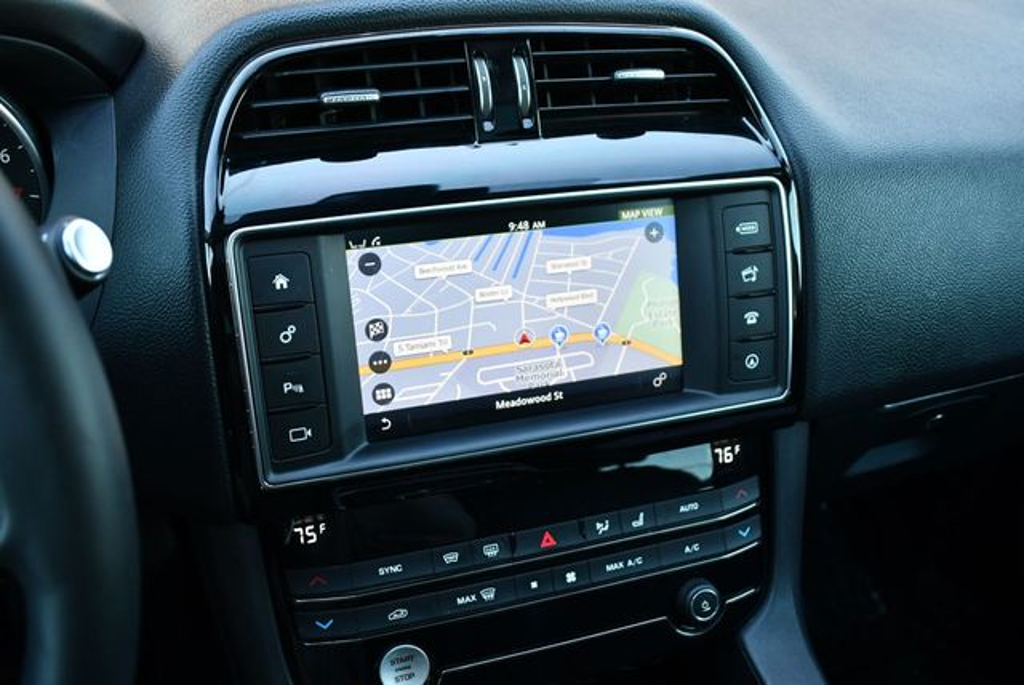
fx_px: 1025
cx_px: 512
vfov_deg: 36.9
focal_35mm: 36
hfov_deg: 53.1
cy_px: 342
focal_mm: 18
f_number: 3.5
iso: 800
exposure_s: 1/160
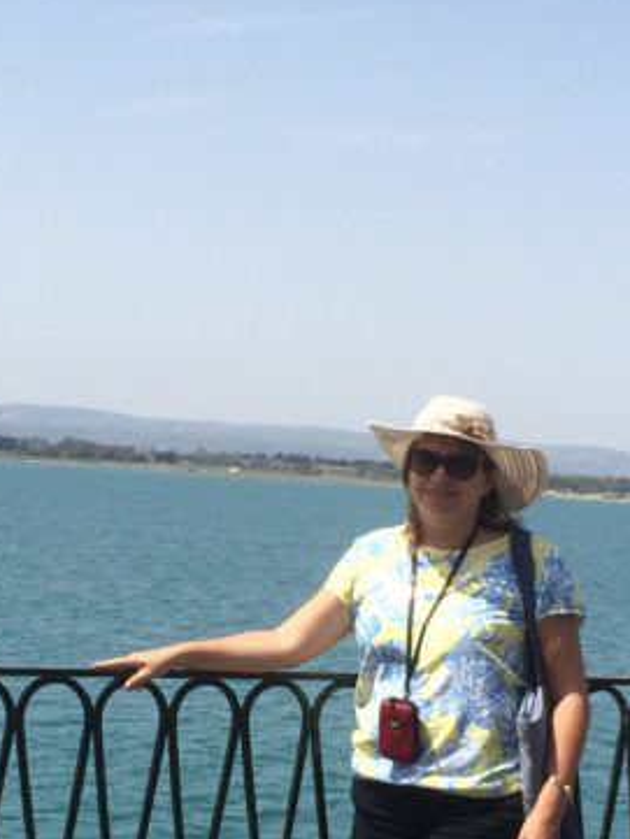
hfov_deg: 17.4
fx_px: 2061
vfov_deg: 22.9
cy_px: 581
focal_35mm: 85
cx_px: 300
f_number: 2.2
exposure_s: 1/2160
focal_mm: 4.12
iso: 32
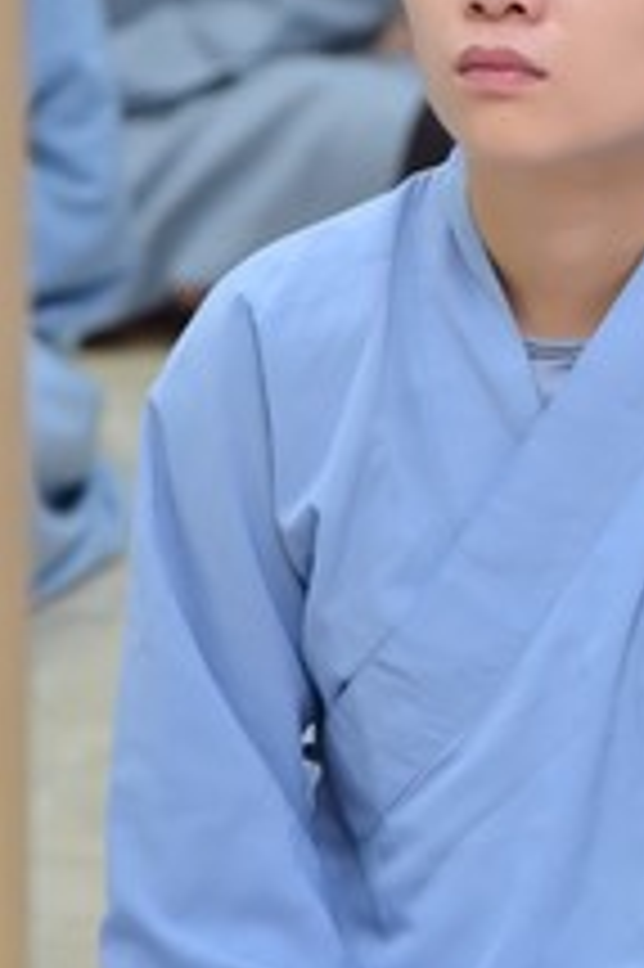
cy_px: 216
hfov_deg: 3.8
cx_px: 682
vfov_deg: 5.7
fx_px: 9755
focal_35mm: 363
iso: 1250
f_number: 4.5
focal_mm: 120
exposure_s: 1/125
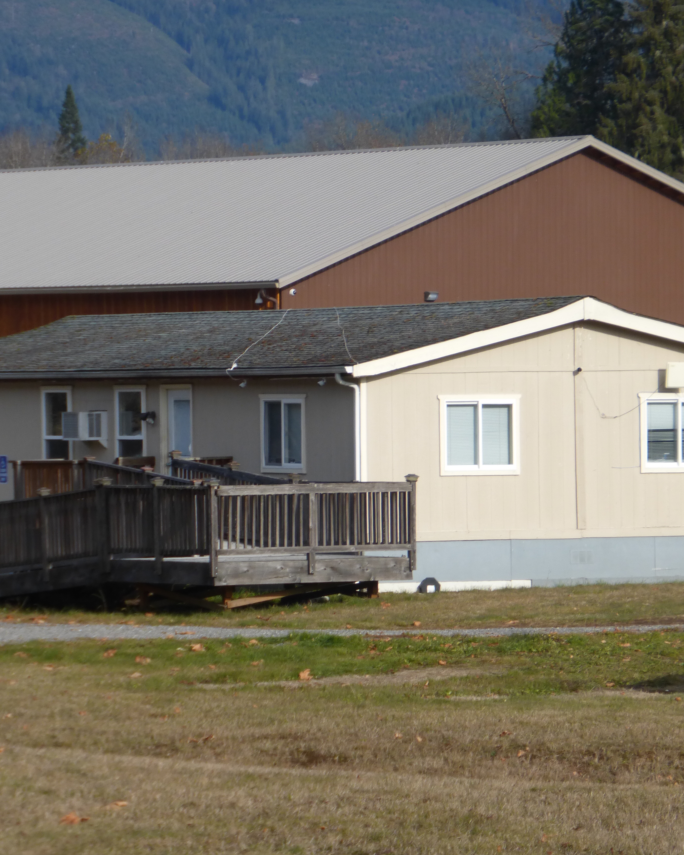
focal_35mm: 230
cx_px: 308
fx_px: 5821
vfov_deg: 8.4
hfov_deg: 6.7
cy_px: 428
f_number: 5.4
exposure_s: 1/400
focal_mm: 31.3
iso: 100
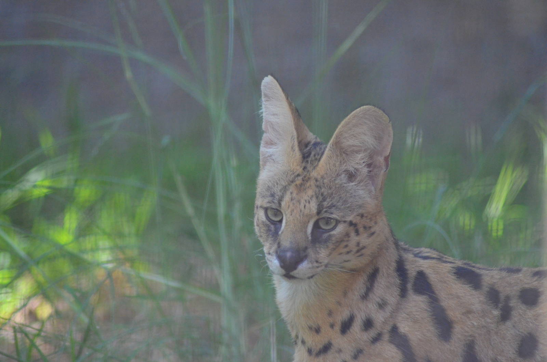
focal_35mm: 300
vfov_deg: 4.6
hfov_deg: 6.9
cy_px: 181
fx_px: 4549
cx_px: 274
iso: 3200
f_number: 4.8
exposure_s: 1/400
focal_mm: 200
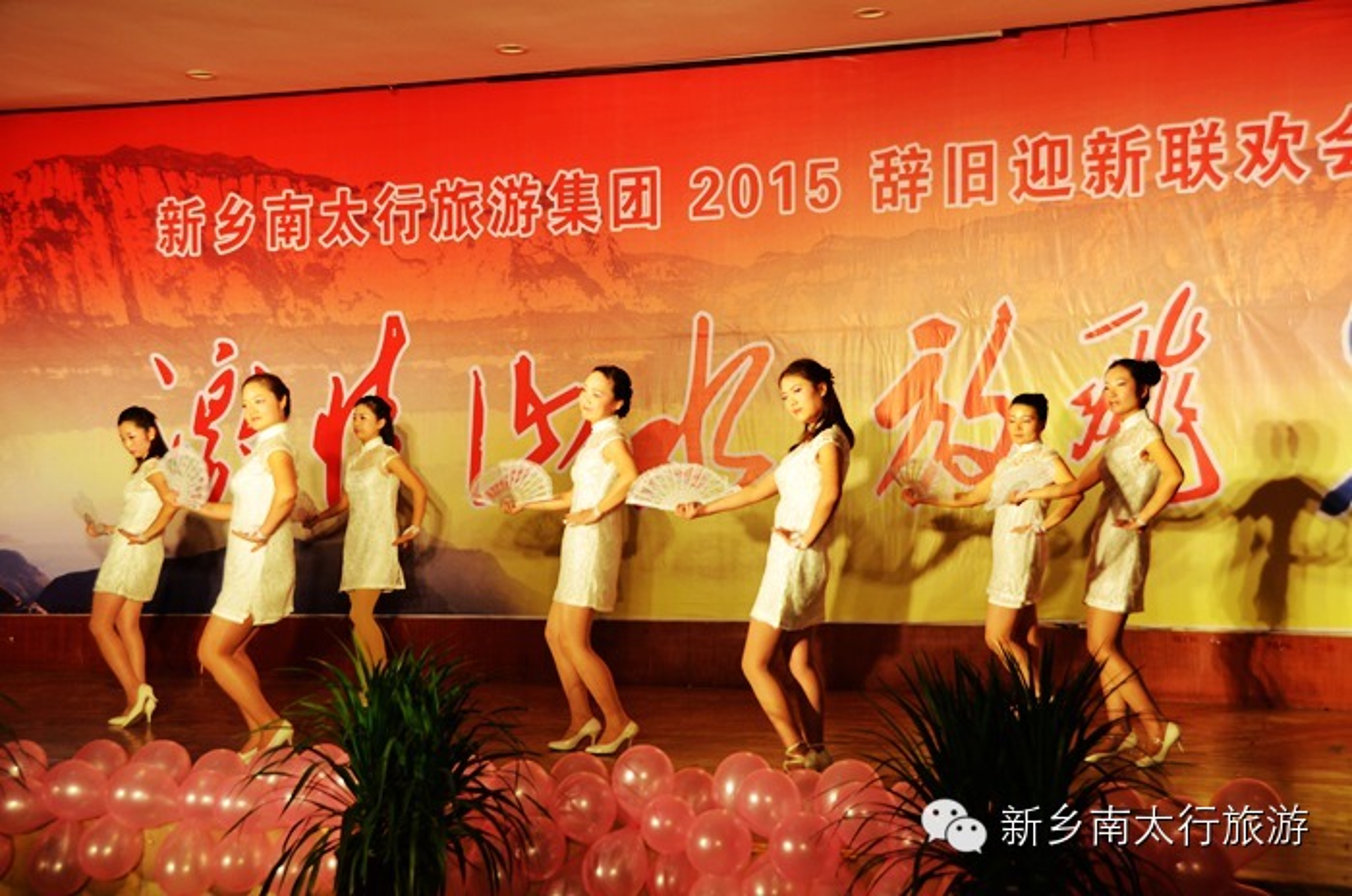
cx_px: 676
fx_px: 1912
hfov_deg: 38.9
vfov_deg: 26.4
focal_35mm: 51
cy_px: 448
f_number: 5.6
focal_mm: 34
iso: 400
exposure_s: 1/125
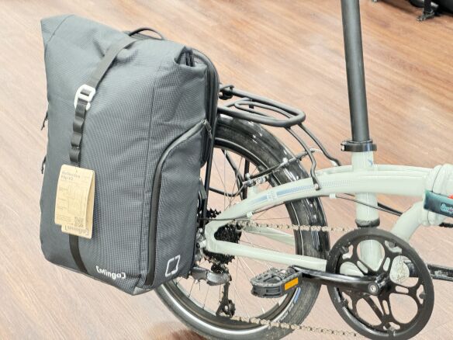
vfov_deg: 19.1
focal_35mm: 77
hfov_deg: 25.3
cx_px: 226
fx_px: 1008
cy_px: 170
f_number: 2.8
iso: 1000
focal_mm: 9
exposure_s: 1/25
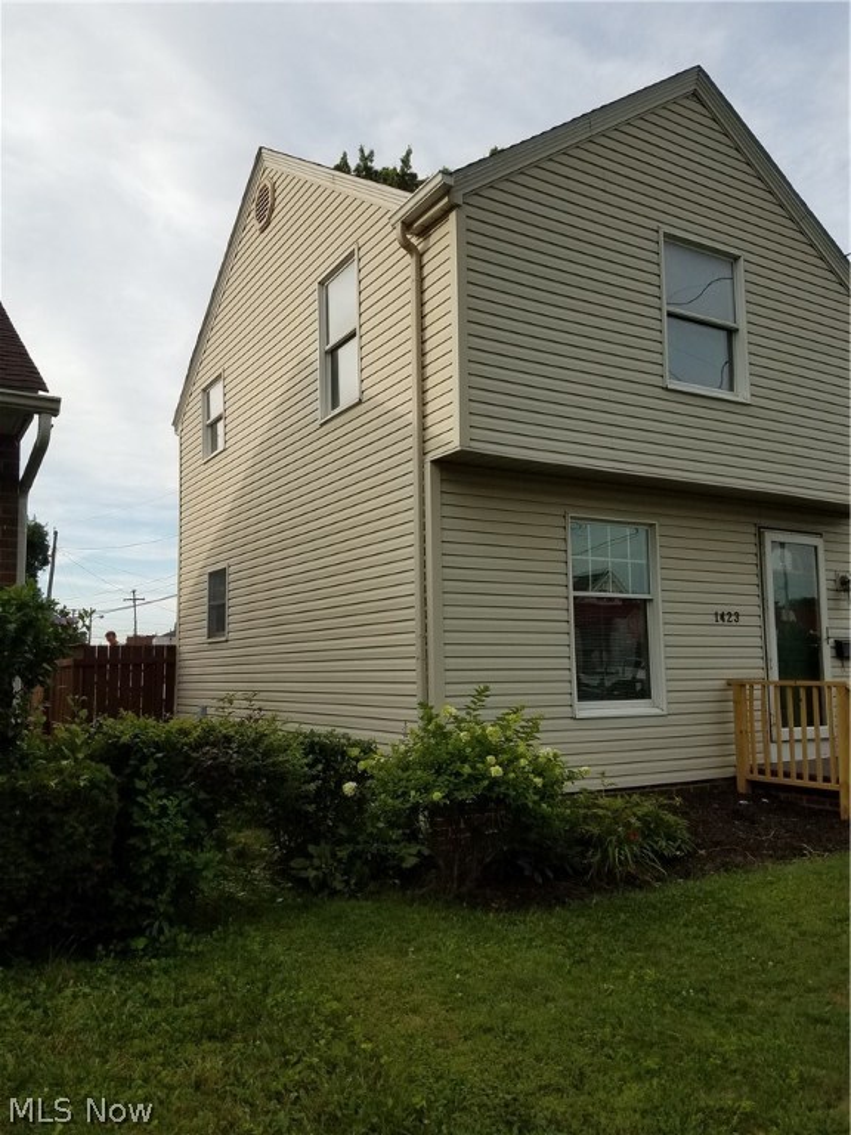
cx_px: 426
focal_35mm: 26
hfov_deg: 53.1
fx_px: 852
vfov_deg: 67.3
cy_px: 568
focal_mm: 4.2
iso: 40
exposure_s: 1/976
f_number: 1.7
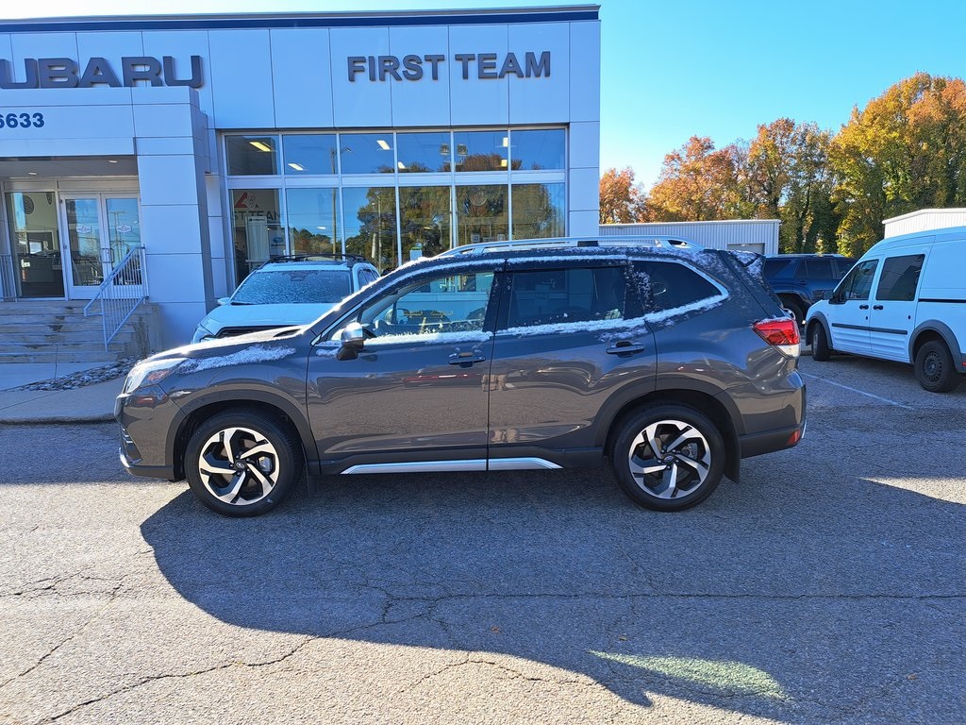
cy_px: 362
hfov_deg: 71.6
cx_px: 483
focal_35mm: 24
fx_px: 670
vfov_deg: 56.8
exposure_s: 1/390
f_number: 1.8
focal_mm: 5.23
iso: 50
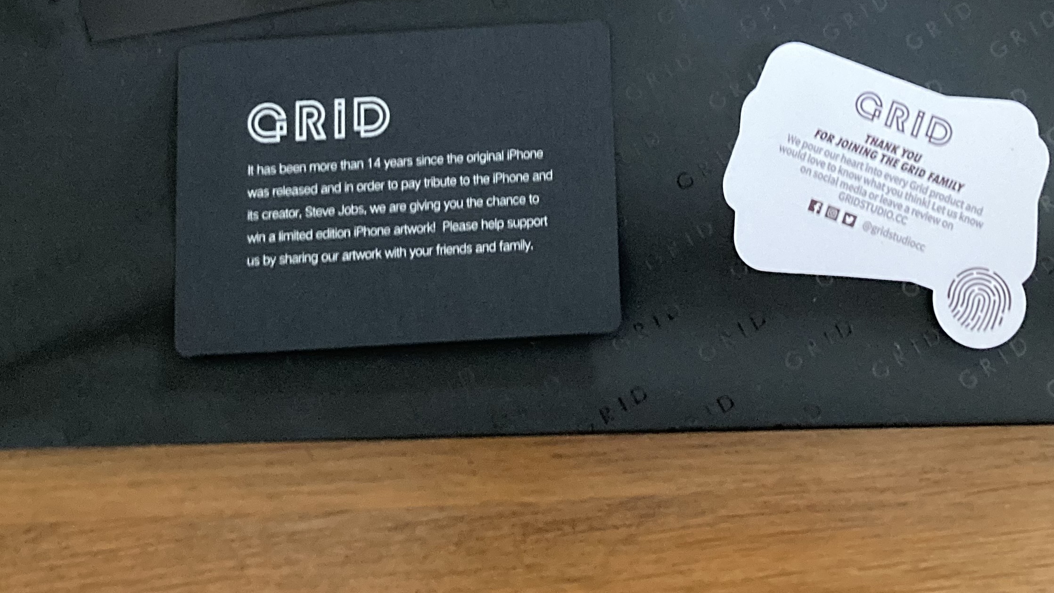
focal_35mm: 55
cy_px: -52
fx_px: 1537
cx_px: 694
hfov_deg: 37.5
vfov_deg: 20.8
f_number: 1.8
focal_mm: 3.99
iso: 640
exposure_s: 1/26
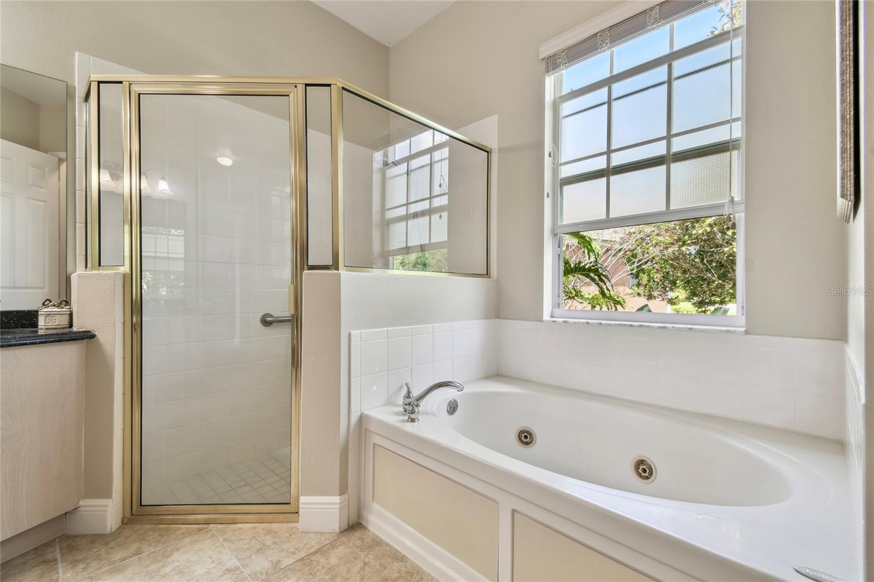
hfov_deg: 100.4
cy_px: 291
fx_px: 364
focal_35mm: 15
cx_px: 437
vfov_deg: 77.3
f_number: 7.1
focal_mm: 10
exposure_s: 1/25
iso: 100
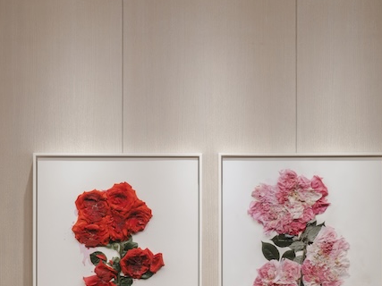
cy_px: 316
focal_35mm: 124
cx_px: 213
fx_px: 1368
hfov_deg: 15.9
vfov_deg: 11.8
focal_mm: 43
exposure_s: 2
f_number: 16
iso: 200
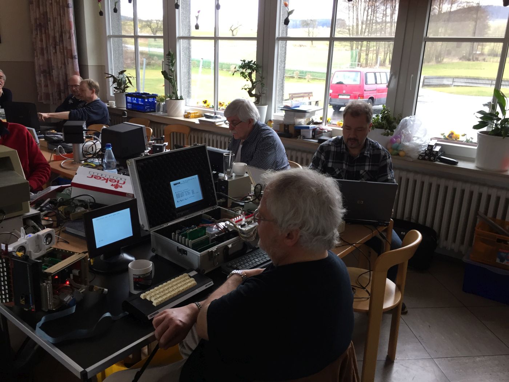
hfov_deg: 61.7
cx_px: 254
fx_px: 426
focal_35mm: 29
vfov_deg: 48.2
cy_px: 191
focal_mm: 4.15
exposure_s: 1/33
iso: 32
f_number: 2.2
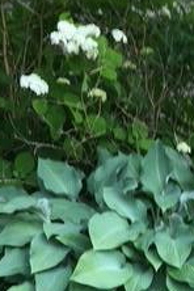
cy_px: 391
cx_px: 232
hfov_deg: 15.2
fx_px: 703
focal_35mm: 87
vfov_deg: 21.0
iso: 25
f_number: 2.2
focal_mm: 4.15
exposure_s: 1/127
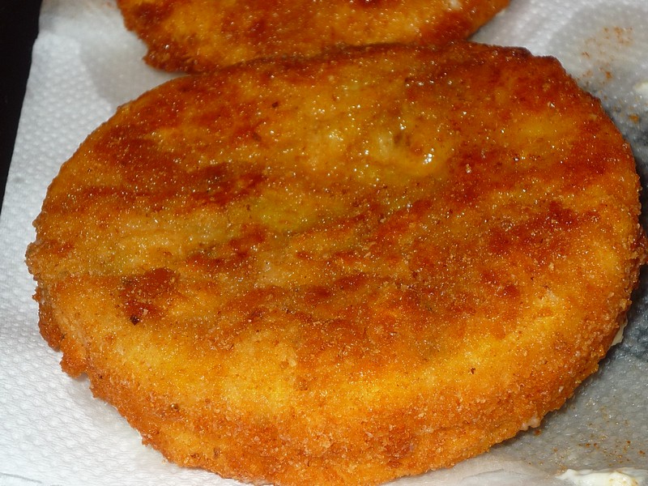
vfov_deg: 18.4
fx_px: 1498
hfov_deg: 24.4
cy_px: 243
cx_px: 324
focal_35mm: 80
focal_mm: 10
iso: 100
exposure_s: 1/40
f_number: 5.2
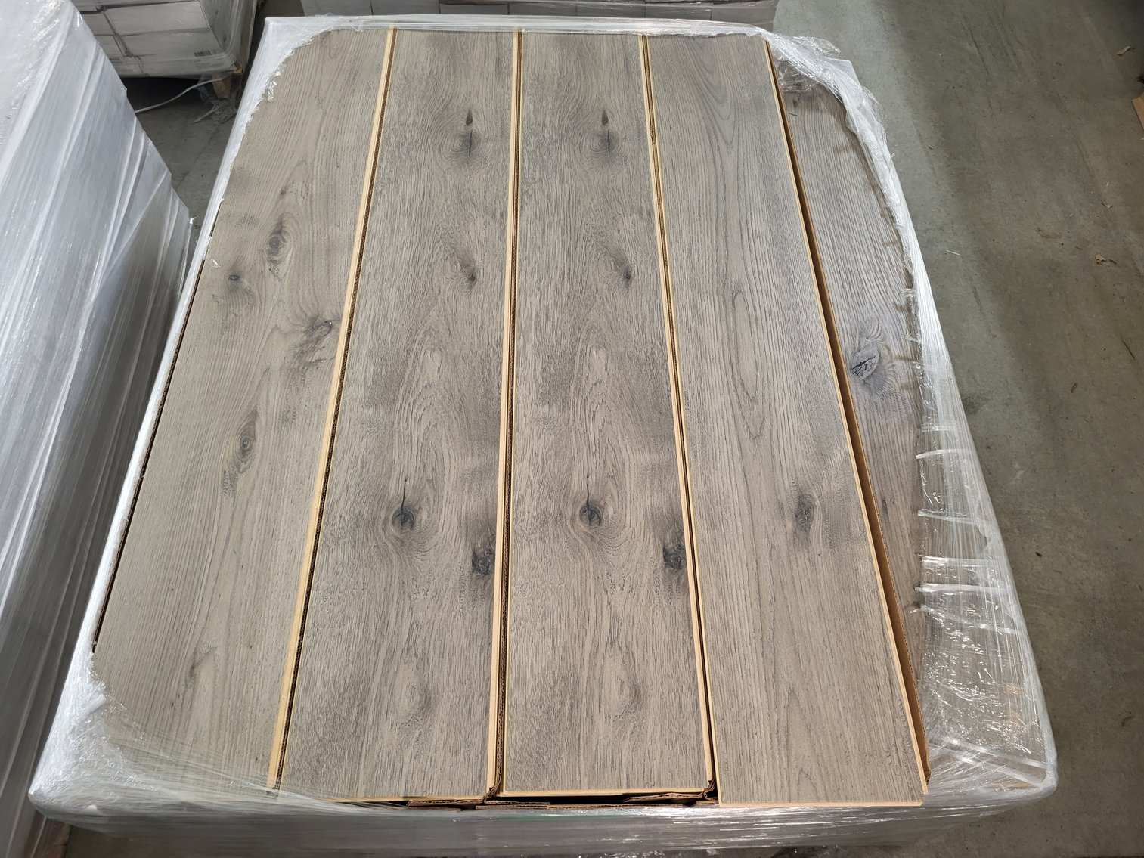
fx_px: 859
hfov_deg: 67.3
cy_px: 429
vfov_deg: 53.1
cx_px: 572
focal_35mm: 26
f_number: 1.8
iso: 250
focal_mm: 5.4
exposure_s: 1/40
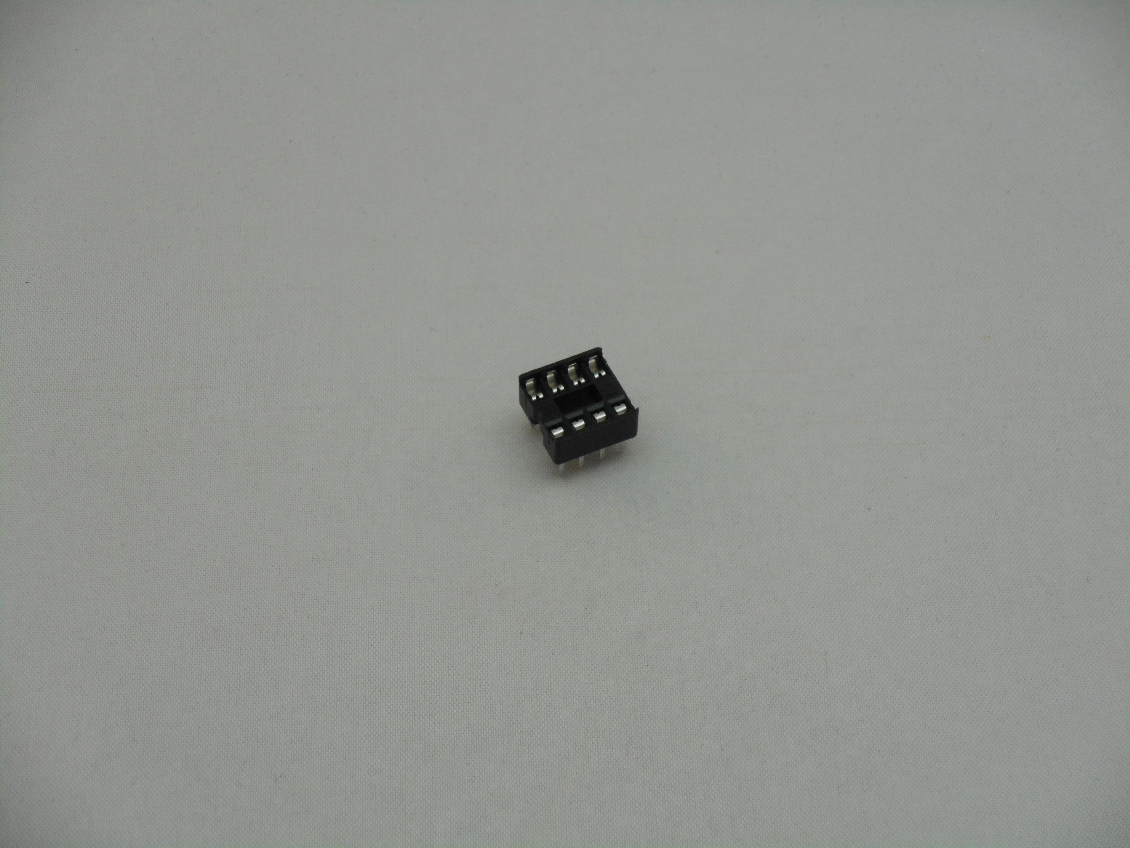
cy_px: 424
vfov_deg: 14.5
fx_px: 3330
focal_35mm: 102
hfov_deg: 19.3
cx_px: 565
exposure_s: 1/60
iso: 140
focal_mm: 18.2
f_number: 5.8
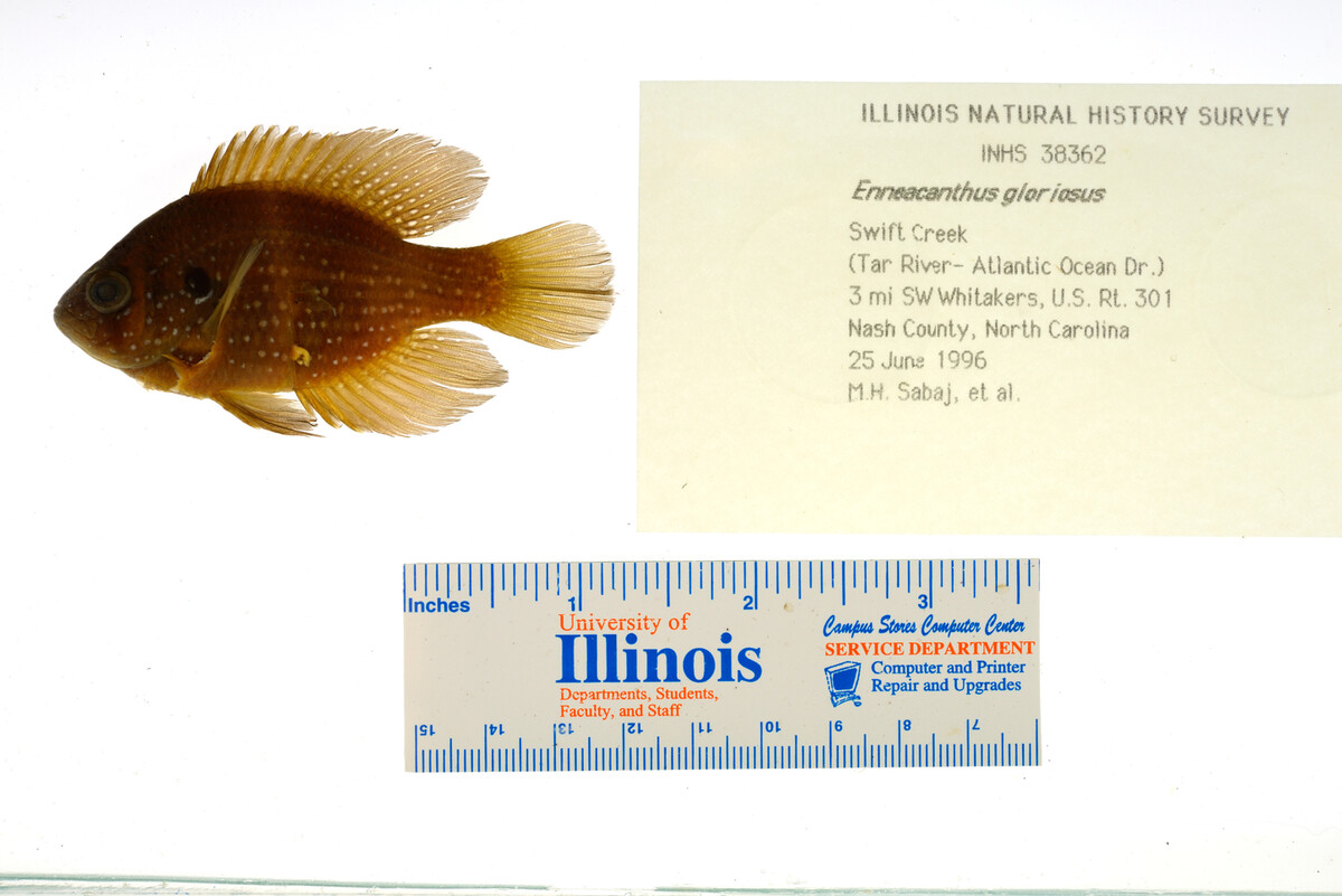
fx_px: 2237
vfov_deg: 22.6
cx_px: 671
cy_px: 448
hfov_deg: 33.4
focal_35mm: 60
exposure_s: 1/200
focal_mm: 60
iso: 100
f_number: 10
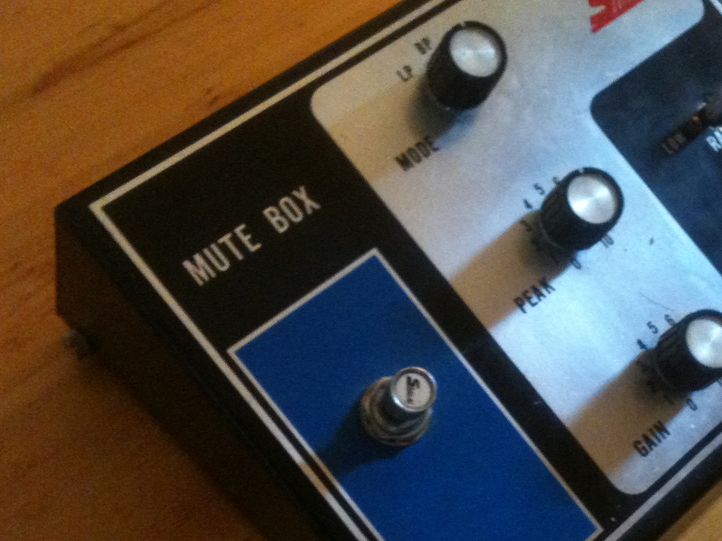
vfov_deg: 26.1
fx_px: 1168
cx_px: 525
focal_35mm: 56
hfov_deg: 33.8
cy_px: 323
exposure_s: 1/15
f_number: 2.8
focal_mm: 3.85
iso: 500
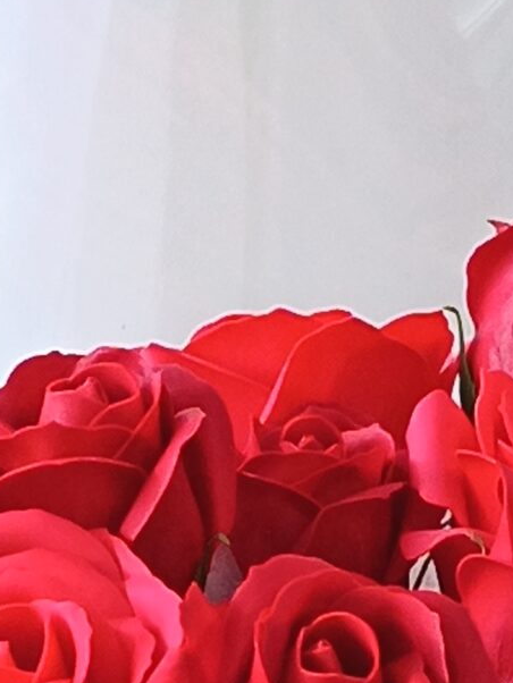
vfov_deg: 9.4
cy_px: 1076
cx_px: 318
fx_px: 4028
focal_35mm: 204
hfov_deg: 7.3
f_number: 3.5
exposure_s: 1/50
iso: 674
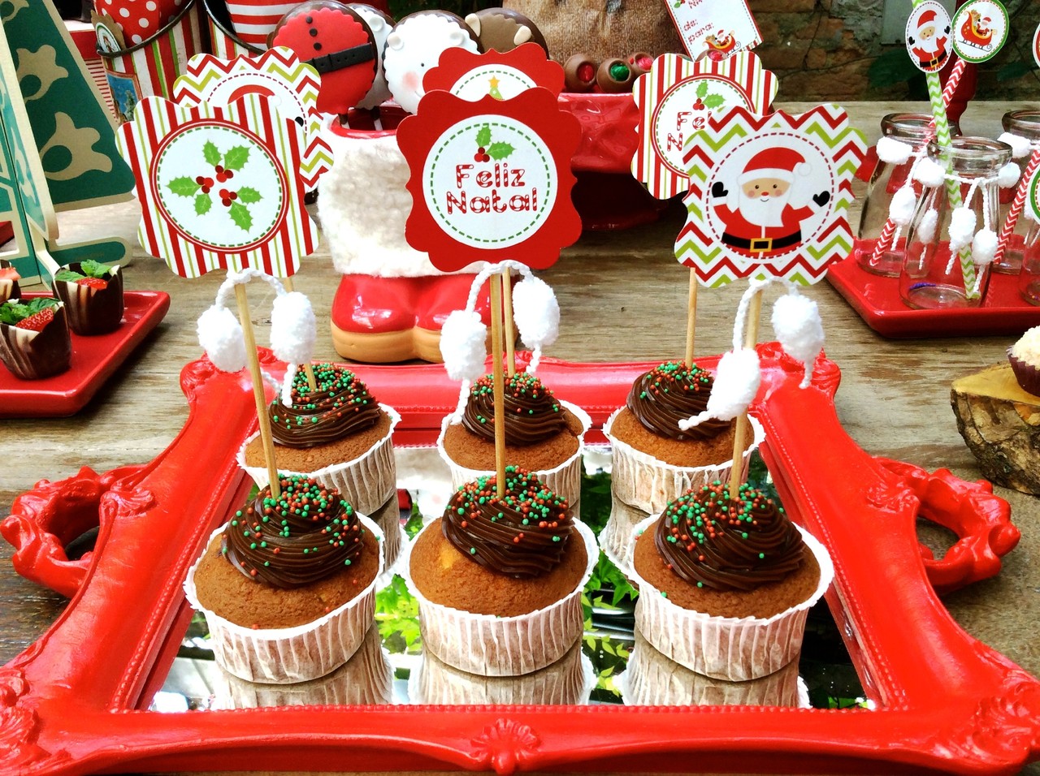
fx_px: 960
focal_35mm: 32
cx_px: 520
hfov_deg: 56.9
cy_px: 388
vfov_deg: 44.1
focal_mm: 3.3
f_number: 2.4
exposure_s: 1/120
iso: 50
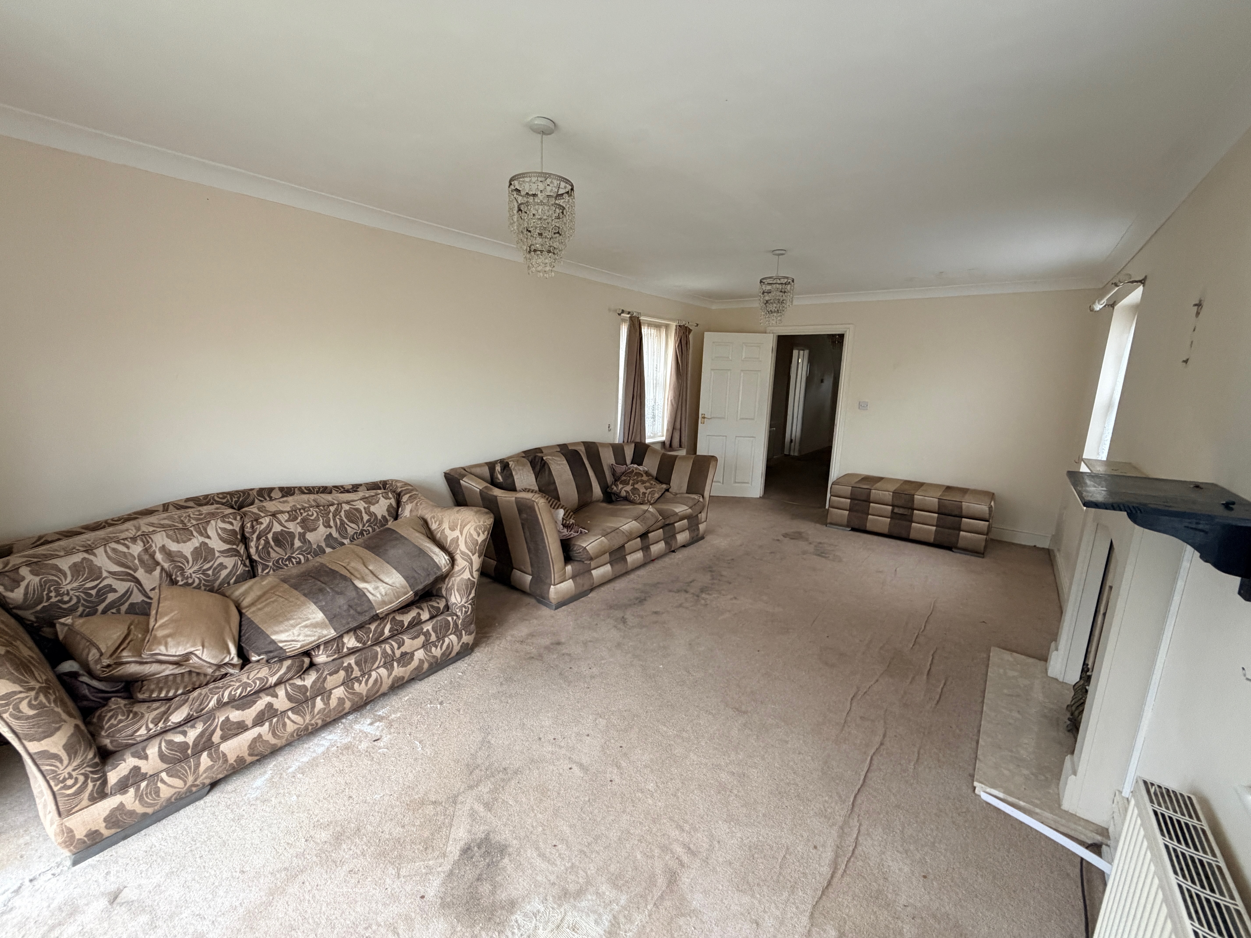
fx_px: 506
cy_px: 469
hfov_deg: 102.1
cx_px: 626
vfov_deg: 85.7
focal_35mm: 14
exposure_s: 1/101
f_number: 2.2
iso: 320
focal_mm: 2.22
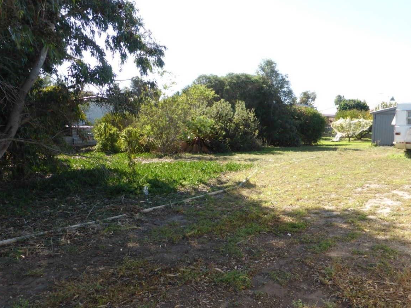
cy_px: 173
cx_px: 245
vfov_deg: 45.4
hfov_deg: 57.9
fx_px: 368
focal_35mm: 31
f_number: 3.3
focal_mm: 4.3
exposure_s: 1/320
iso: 100
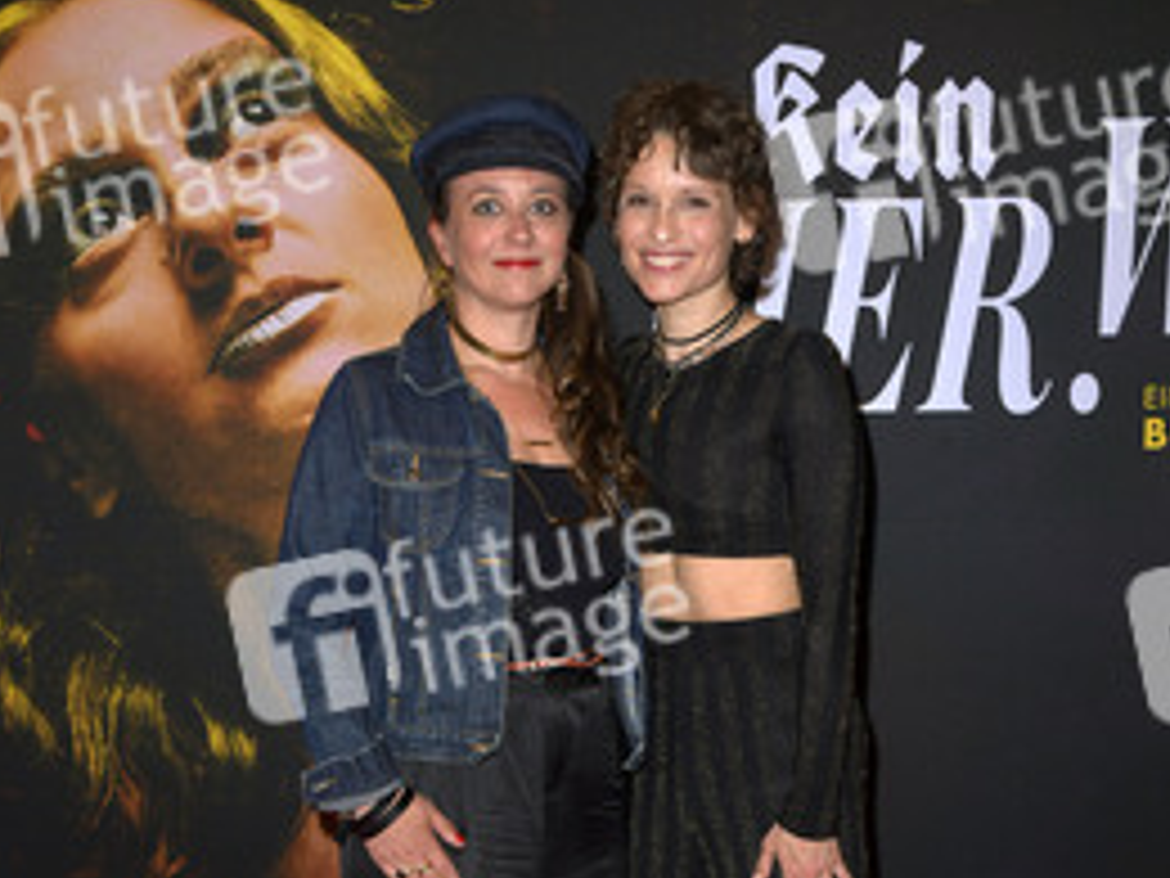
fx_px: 2096
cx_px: 590
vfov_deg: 22.9
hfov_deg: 31.2
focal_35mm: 62
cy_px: 842
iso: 640
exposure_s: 1/160
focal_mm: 42
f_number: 5.6
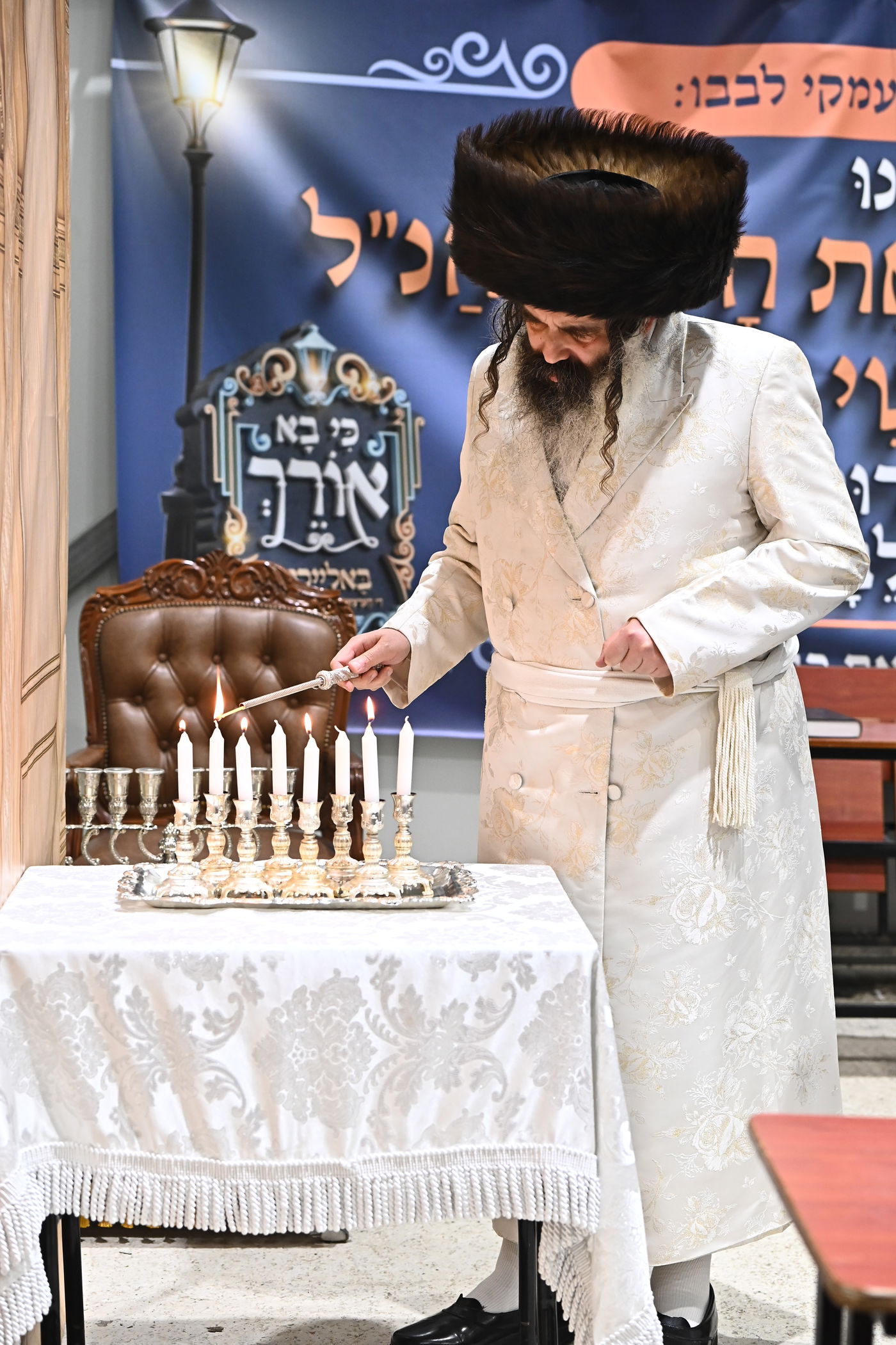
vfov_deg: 28.8
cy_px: 672
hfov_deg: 19.5
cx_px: 448
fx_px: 2614
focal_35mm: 70
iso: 2500
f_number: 5
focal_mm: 70
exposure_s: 1/200
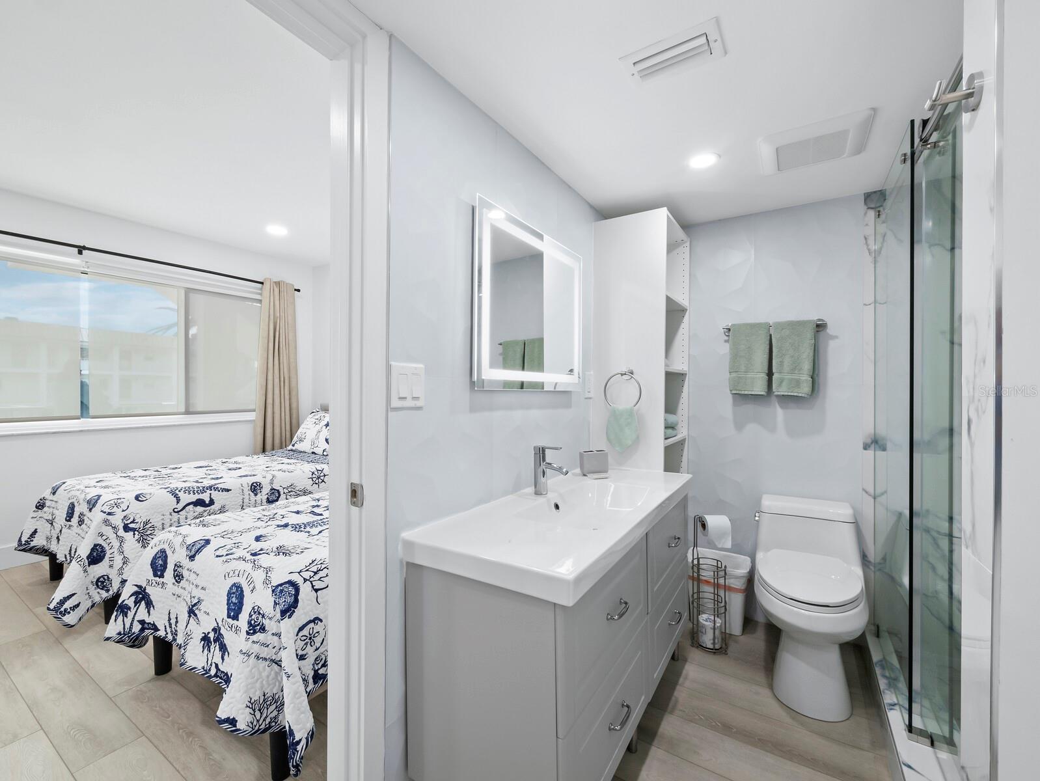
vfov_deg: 85.7
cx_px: 520
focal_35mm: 14
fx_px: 421
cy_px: 390
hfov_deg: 102.0
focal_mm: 7
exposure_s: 1/4
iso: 400
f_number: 11
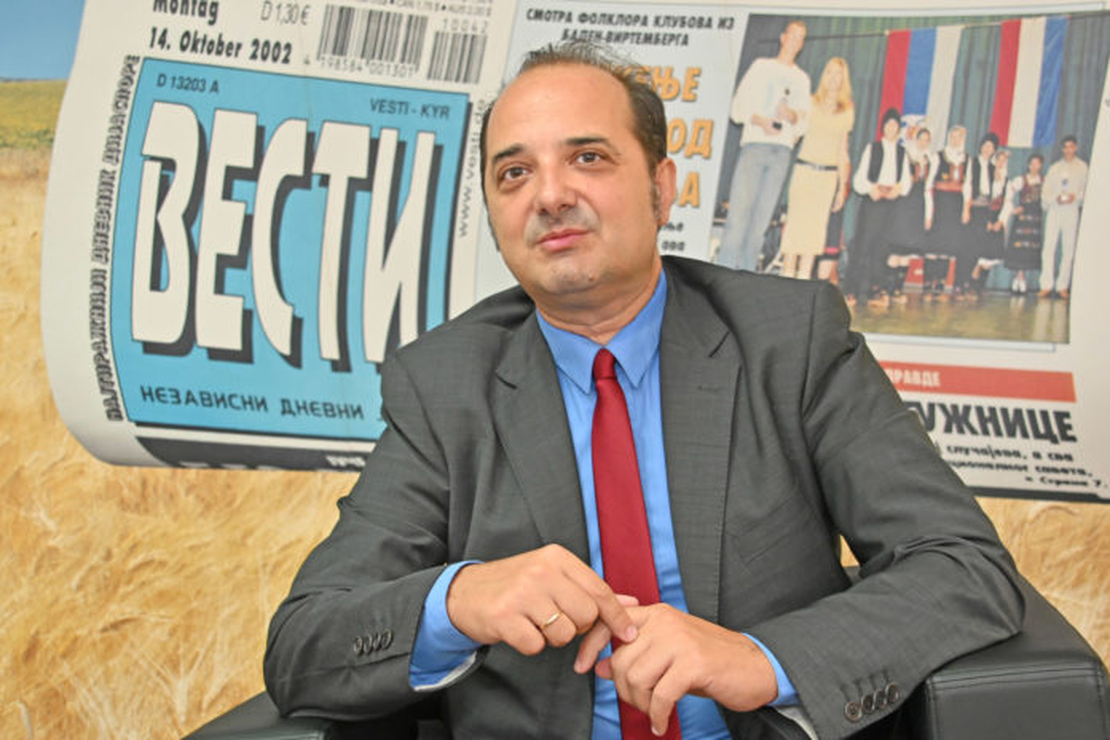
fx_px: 1572
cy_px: 370
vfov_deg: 26.5
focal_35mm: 51
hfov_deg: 38.9
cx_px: 555
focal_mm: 34
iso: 1600
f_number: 5
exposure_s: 1/50
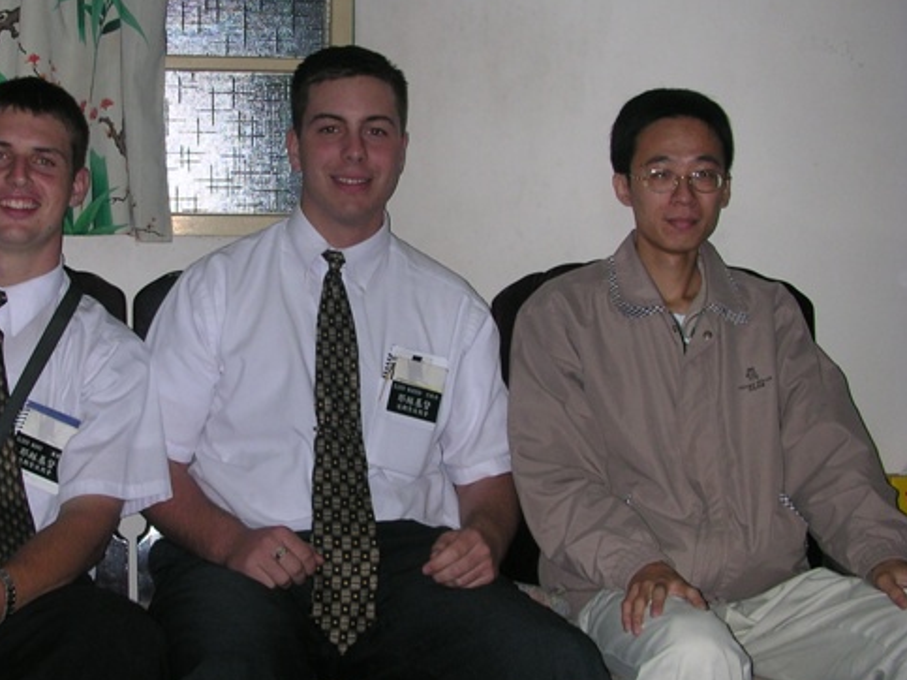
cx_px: 310
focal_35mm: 49
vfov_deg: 29.6
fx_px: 1284
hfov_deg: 38.5
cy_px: 374
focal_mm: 5.6
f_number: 2.7
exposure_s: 1/60
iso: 100
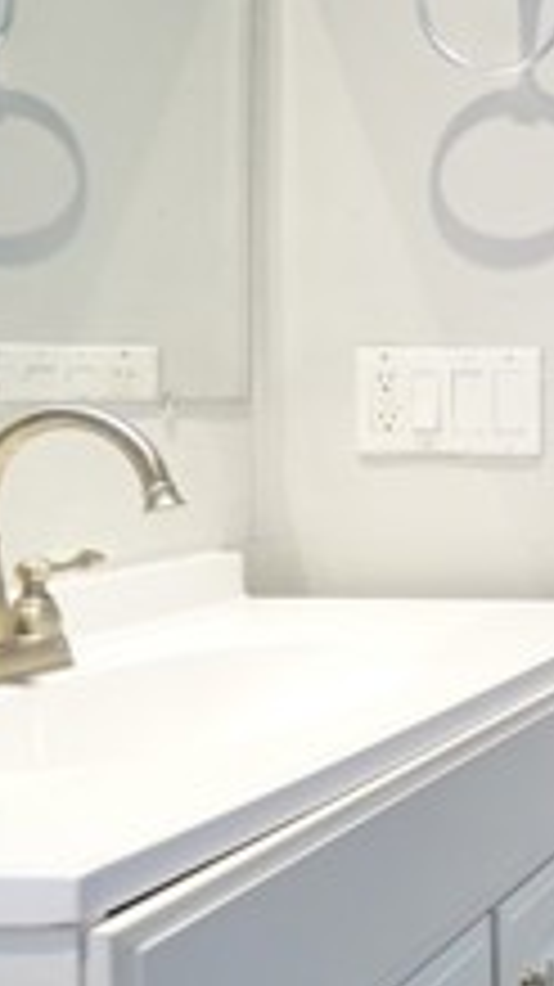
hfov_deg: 17.1
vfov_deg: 44.4
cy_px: 407
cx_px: 1167
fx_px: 1203
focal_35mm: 46
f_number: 4.5
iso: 800
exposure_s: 1/20
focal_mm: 10
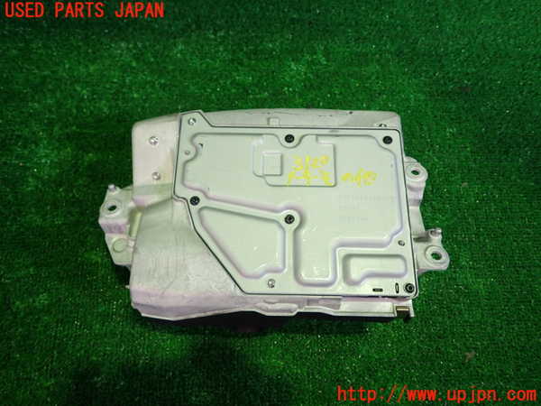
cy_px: 203
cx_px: 270
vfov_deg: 54.9
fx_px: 391
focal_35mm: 25
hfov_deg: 69.4
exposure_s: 1/40
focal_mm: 4.5
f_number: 2
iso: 200
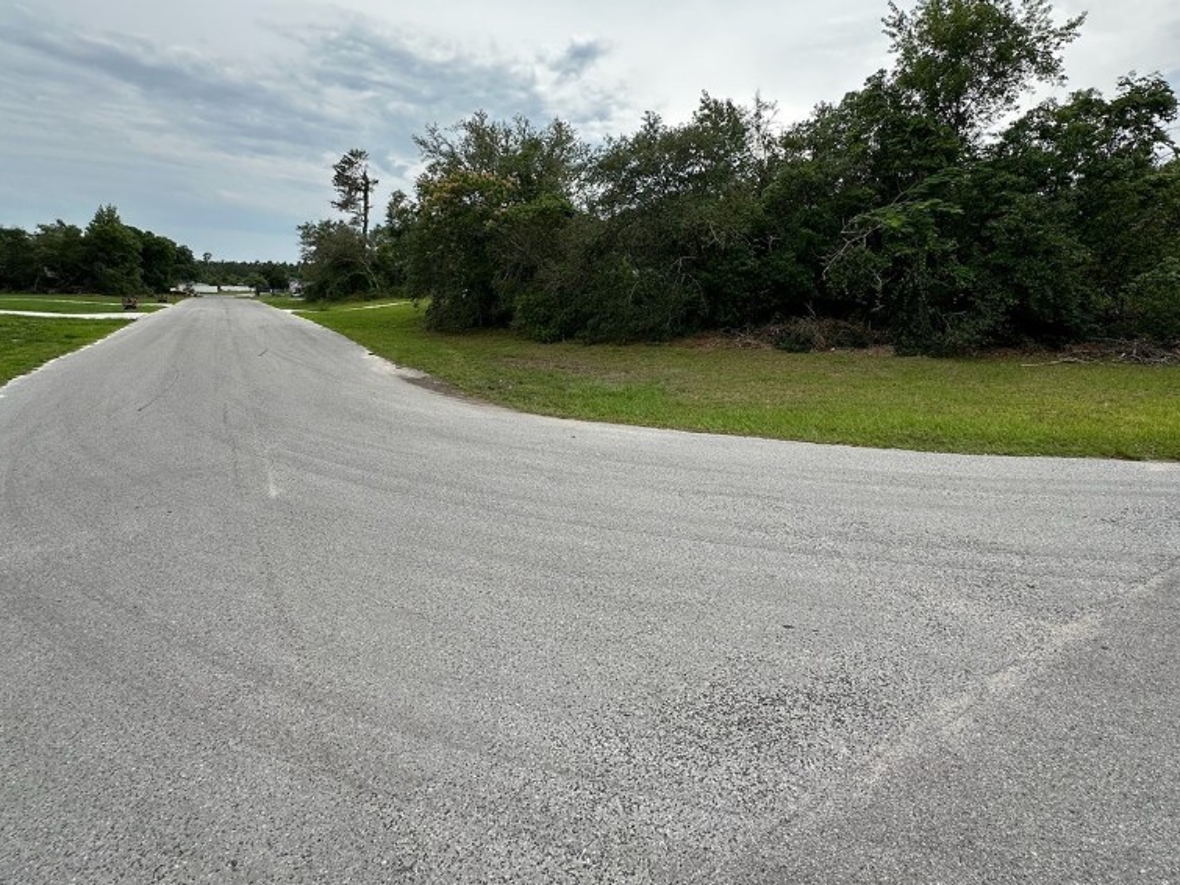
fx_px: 648
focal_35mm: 19
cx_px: 633
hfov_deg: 84.5
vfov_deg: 68.3
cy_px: 374
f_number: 2.2
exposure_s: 1/1319
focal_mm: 2.22
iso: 50
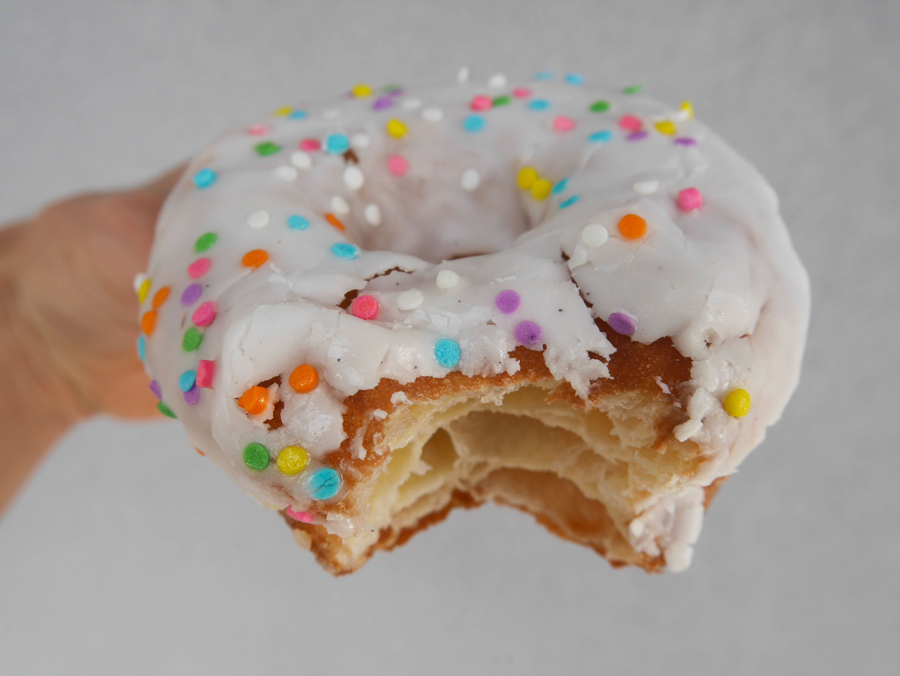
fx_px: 832
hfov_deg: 56.8
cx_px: 450
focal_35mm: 32
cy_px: 338
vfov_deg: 44.2
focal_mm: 16
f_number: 6.3
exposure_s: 1/250
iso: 200
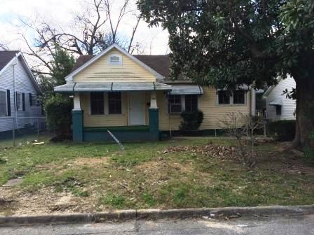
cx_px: 157
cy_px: 118
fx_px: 263
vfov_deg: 48.2
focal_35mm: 29
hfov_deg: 61.7
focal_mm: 4.15
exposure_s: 1/789
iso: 32
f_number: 2.2
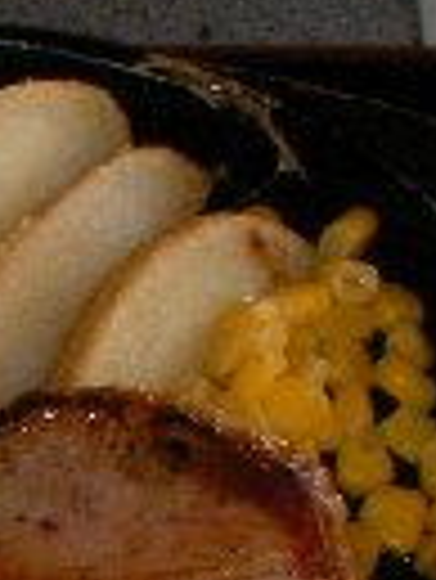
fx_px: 3152
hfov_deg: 7.6
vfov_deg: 9.9
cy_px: 1048
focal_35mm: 188
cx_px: -373
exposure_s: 1/30
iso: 200
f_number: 5.6
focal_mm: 6.3
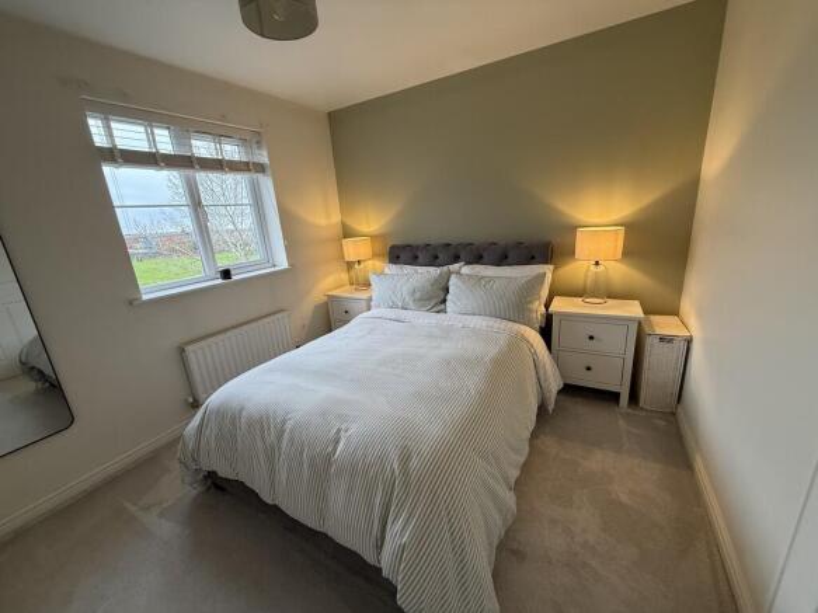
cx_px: 409
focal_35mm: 14
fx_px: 331
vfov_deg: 85.7
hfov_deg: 102.1
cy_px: 306
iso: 200
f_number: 2.2
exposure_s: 1/100
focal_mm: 2.22
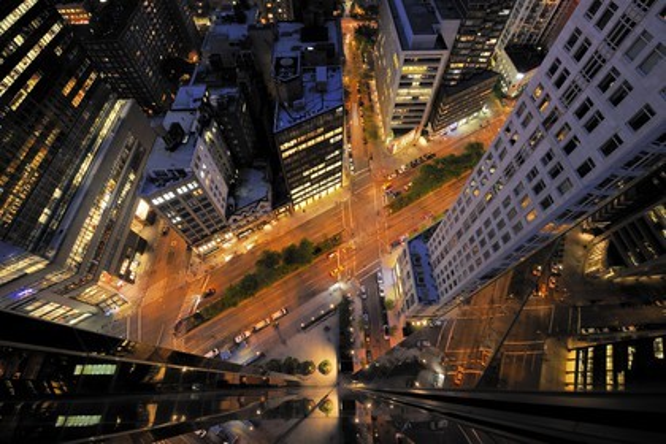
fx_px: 259
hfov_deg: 104.3
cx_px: 333
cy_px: 222
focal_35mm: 14
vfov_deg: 81.2
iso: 200
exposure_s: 2.5
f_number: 8
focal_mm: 14
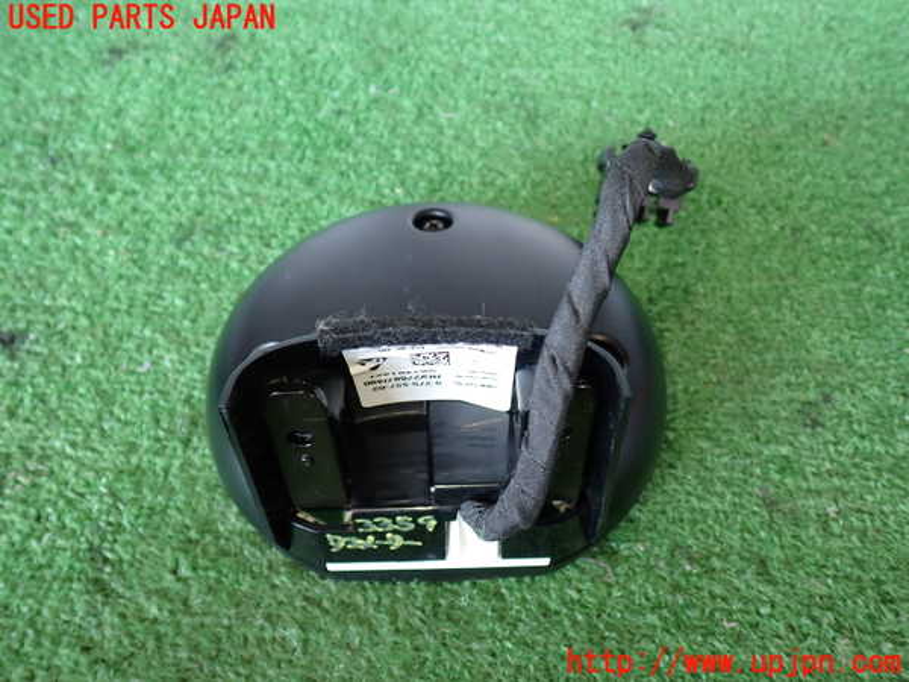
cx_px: 454
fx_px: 788
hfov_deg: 60.0
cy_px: 341
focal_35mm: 30
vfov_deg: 46.8
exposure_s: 1/50
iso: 200
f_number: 2.3
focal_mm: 5.4
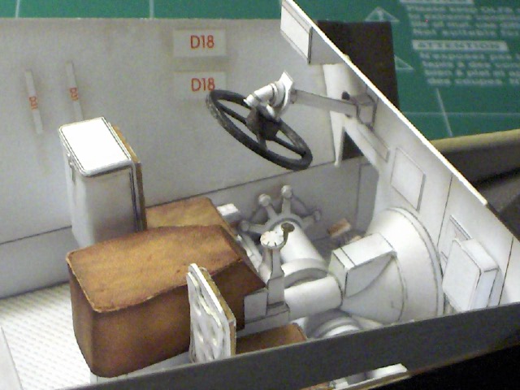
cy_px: 195
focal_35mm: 37
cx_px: 260
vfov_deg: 38.7
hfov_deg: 50.1
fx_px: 556
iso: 192
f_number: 2.8
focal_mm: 6.11
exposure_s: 1/131
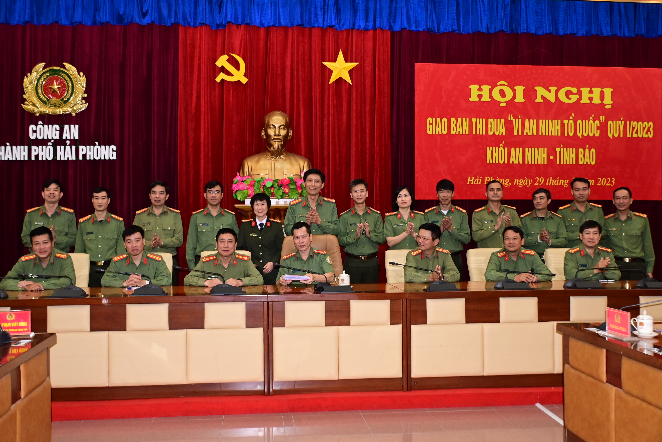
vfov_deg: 36.9
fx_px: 663
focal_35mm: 36
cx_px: 331
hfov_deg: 53.1
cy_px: 221
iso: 1250
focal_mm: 24
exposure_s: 1/200
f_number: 3.8
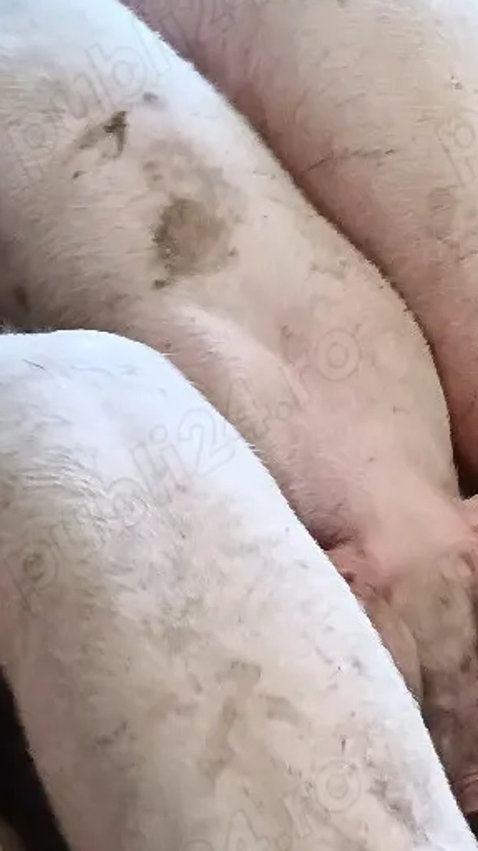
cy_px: 527
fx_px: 2302
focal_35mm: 102
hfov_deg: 11.4
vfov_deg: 20.9
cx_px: 722
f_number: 1.75
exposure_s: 1/25.1
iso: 2373
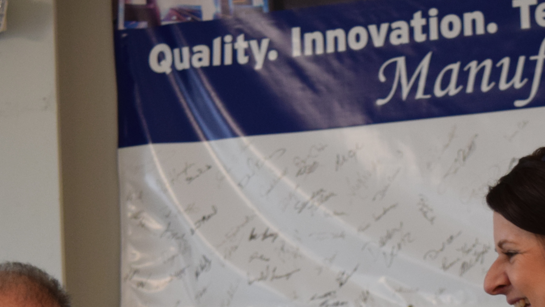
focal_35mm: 138
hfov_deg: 15.6
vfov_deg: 8.6
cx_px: 264
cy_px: 450
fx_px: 1994
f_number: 4.5
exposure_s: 1/60
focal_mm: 32
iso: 800
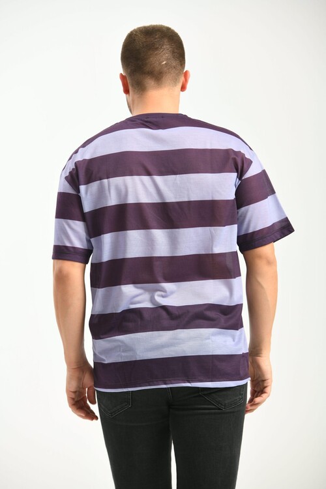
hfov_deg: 9.5
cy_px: 244
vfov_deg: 14.2
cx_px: 163
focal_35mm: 145
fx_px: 1969
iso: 100
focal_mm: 145
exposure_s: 1/160
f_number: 5.6
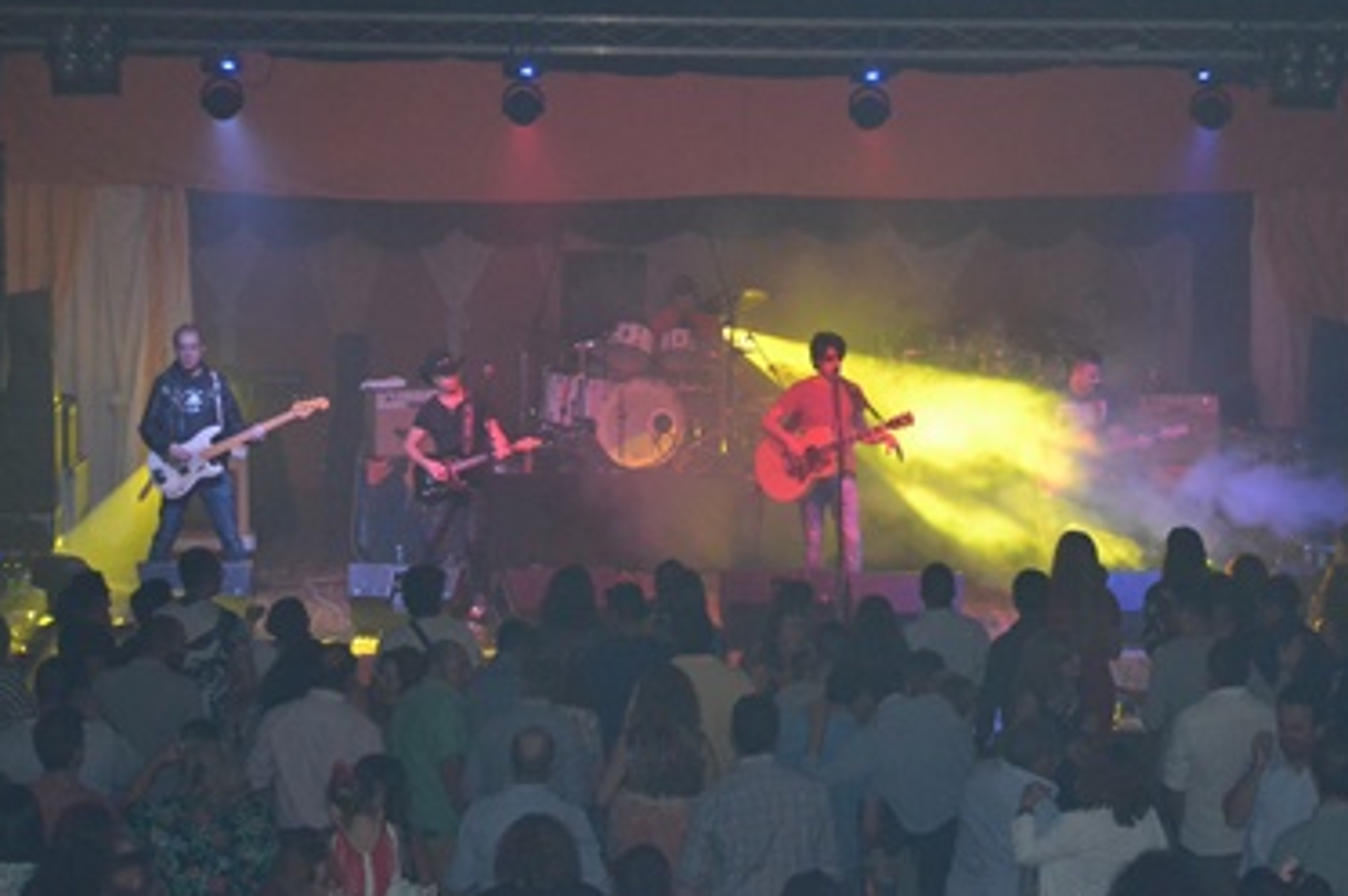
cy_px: 495
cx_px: 737
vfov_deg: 13.7
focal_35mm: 100
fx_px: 3726
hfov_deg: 20.5
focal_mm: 55
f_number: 5.6
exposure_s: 1/60
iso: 3200
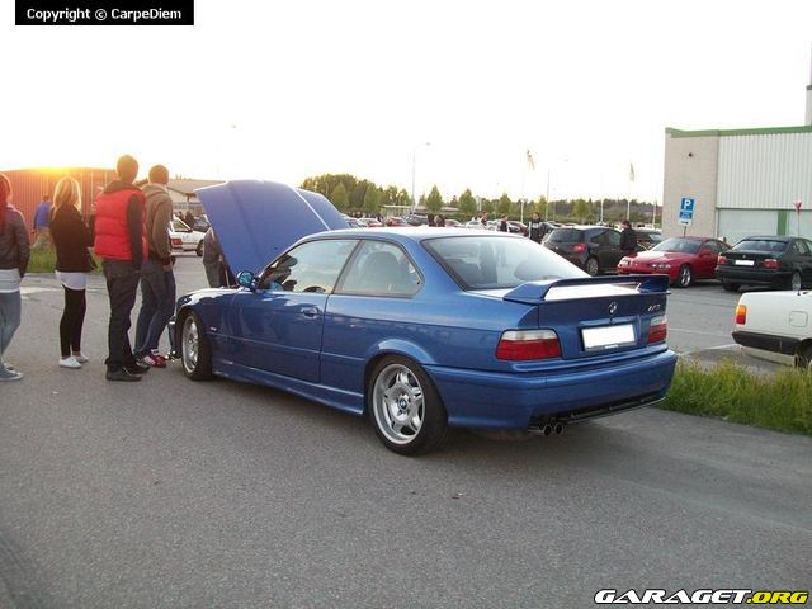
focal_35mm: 36
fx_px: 844
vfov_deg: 39.7
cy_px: 304
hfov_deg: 51.4
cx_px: 406
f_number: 2.7
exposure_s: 1/80
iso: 80
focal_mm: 6
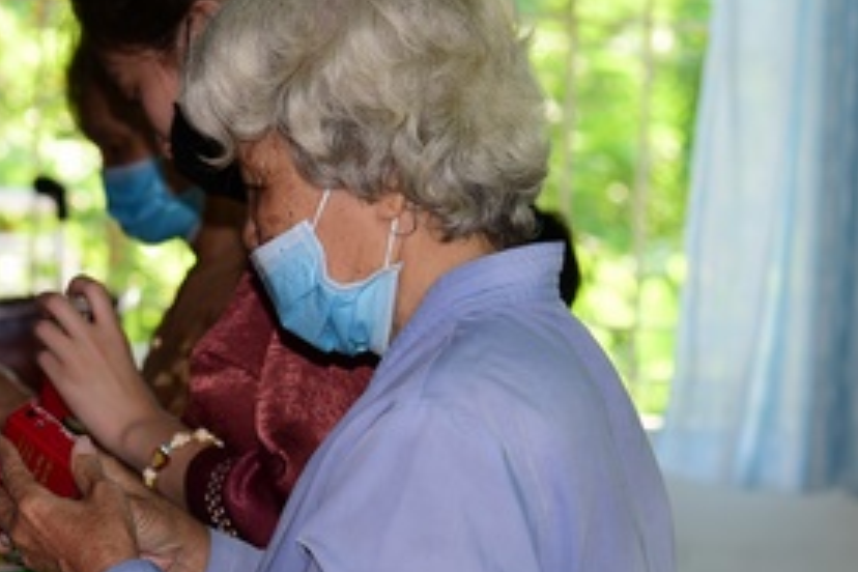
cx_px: -53
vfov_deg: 9.4
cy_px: 239
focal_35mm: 146
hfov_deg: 13.8
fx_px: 3479
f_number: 4
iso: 320
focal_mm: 62
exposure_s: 1/100
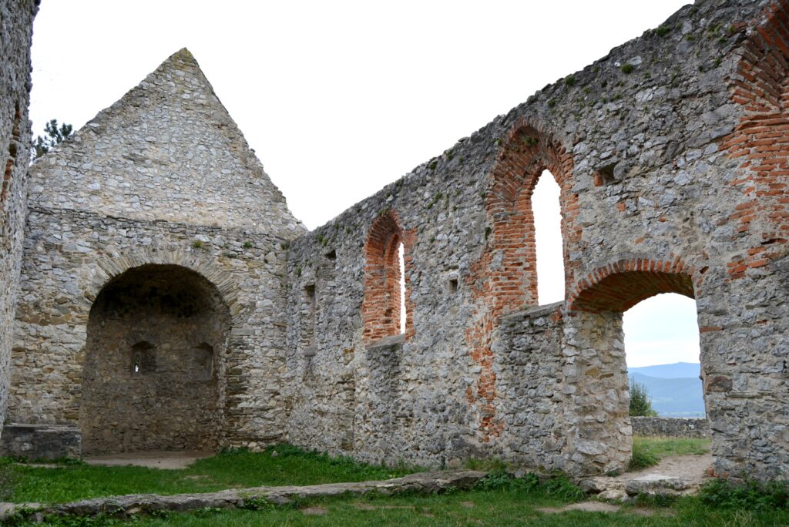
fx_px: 592
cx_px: 394
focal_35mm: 27
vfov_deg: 48.0
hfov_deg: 67.4
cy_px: 264
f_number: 7.1
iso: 200
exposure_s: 1/200
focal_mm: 18
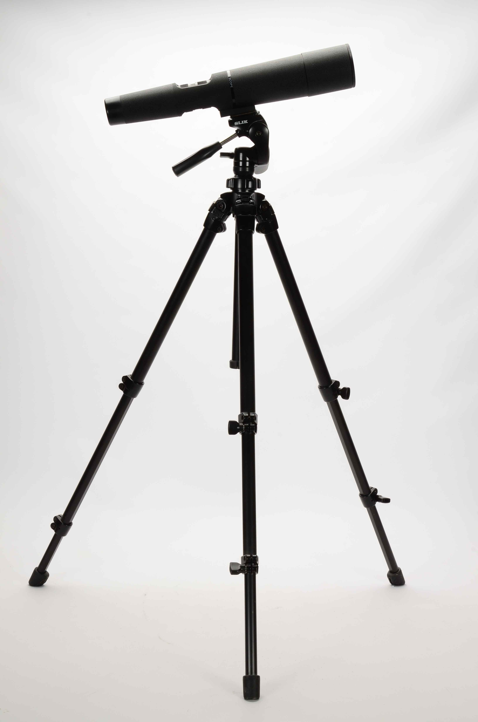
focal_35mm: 68
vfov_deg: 29.9
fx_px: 1350
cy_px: 361
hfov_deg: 20.1
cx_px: 239
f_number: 18
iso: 200
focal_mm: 45
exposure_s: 1/160
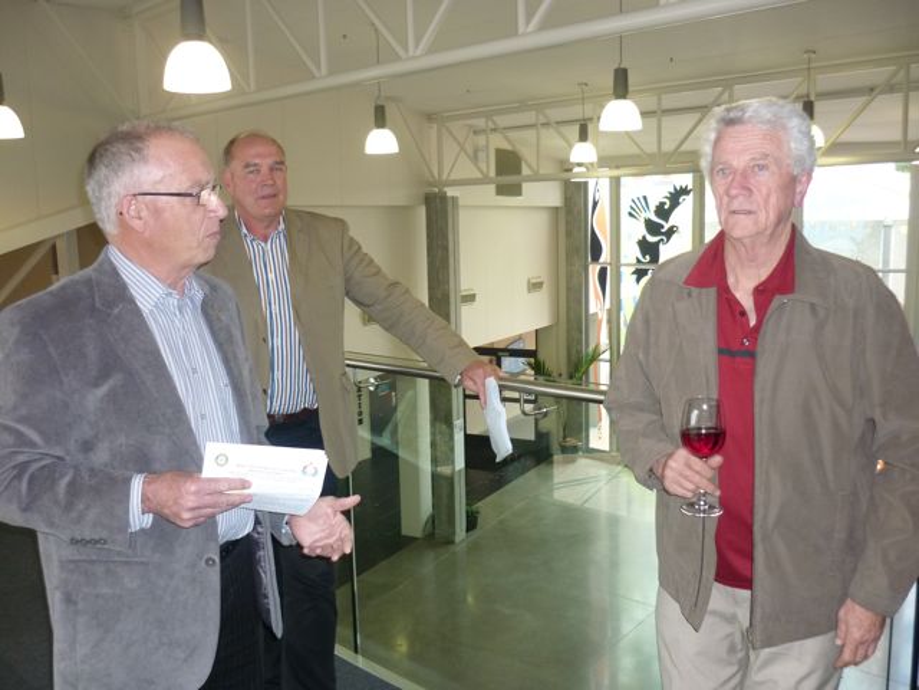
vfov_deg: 42.9
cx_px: 460
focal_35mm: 33
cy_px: 345
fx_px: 876
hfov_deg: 55.4
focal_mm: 5.5
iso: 200
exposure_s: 1/60
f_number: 2.8
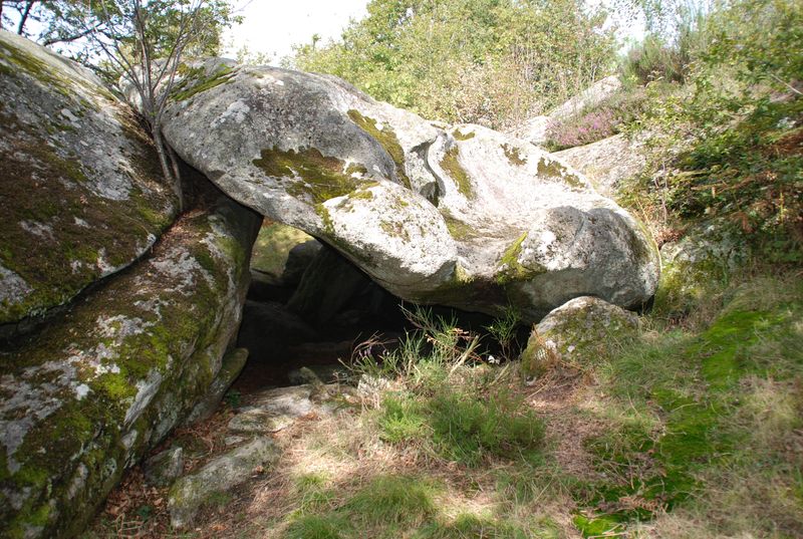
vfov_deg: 48.1
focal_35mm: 27
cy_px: 270
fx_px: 603
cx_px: 402
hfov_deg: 67.3
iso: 100
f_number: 4
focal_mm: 18
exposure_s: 1/200
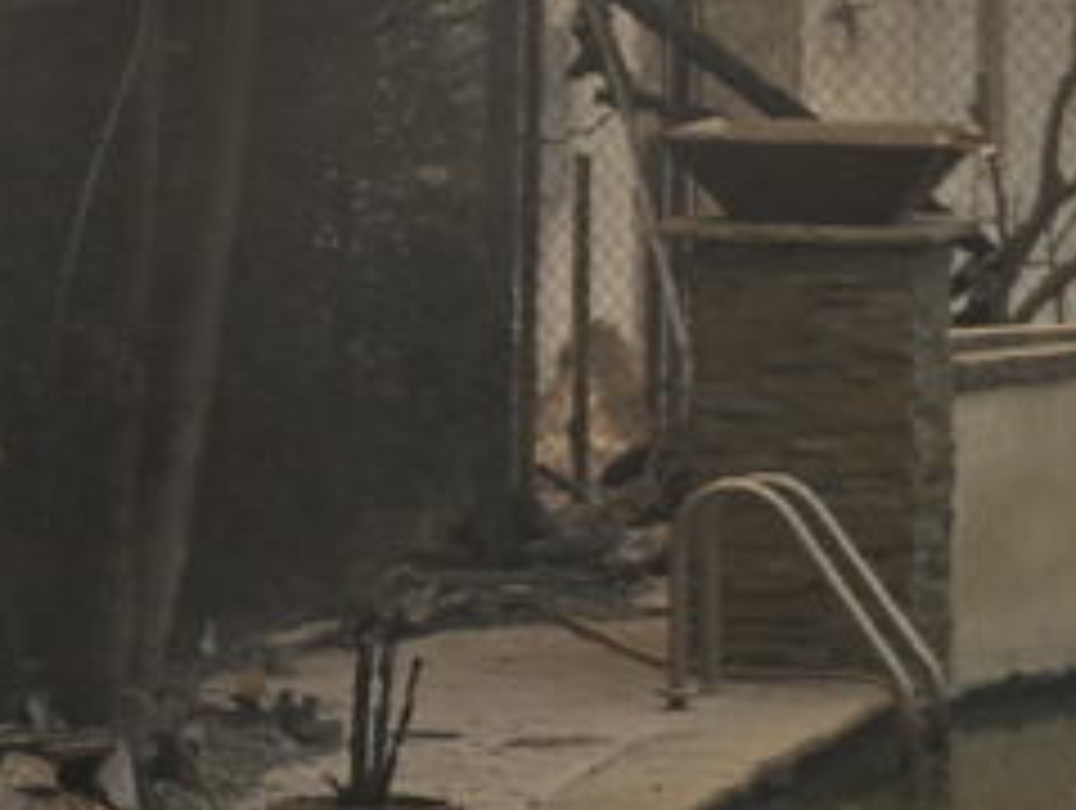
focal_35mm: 432
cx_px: 2211
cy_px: 97
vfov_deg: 3.4
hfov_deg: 4.5
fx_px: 13448
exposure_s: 1/400
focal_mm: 70
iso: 125
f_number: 3.2
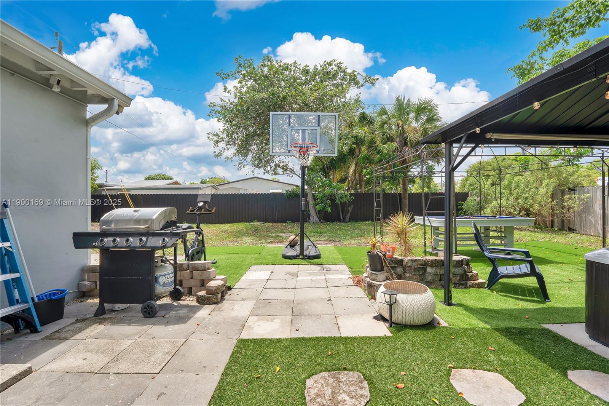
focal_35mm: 14
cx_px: 304
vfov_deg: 81.2
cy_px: 203
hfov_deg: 104.3
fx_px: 237
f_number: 9
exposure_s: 1/125
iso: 100
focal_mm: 14
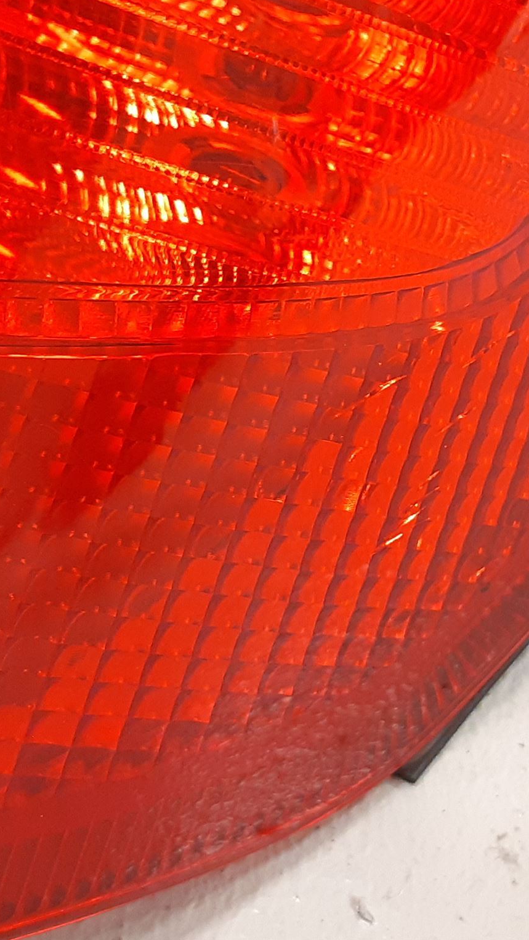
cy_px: 468
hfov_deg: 31.2
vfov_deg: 52.8
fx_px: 948
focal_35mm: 38
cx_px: 283
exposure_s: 1/33
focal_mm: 3.93
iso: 250
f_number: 1.7
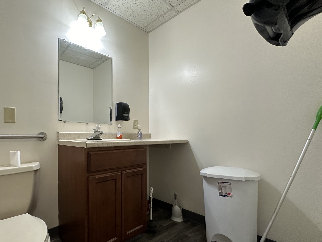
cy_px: 138
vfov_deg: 71.3
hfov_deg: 85.7
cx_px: 117
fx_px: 167
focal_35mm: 18
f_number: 2.2
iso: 250
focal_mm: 2.22
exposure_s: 1/120
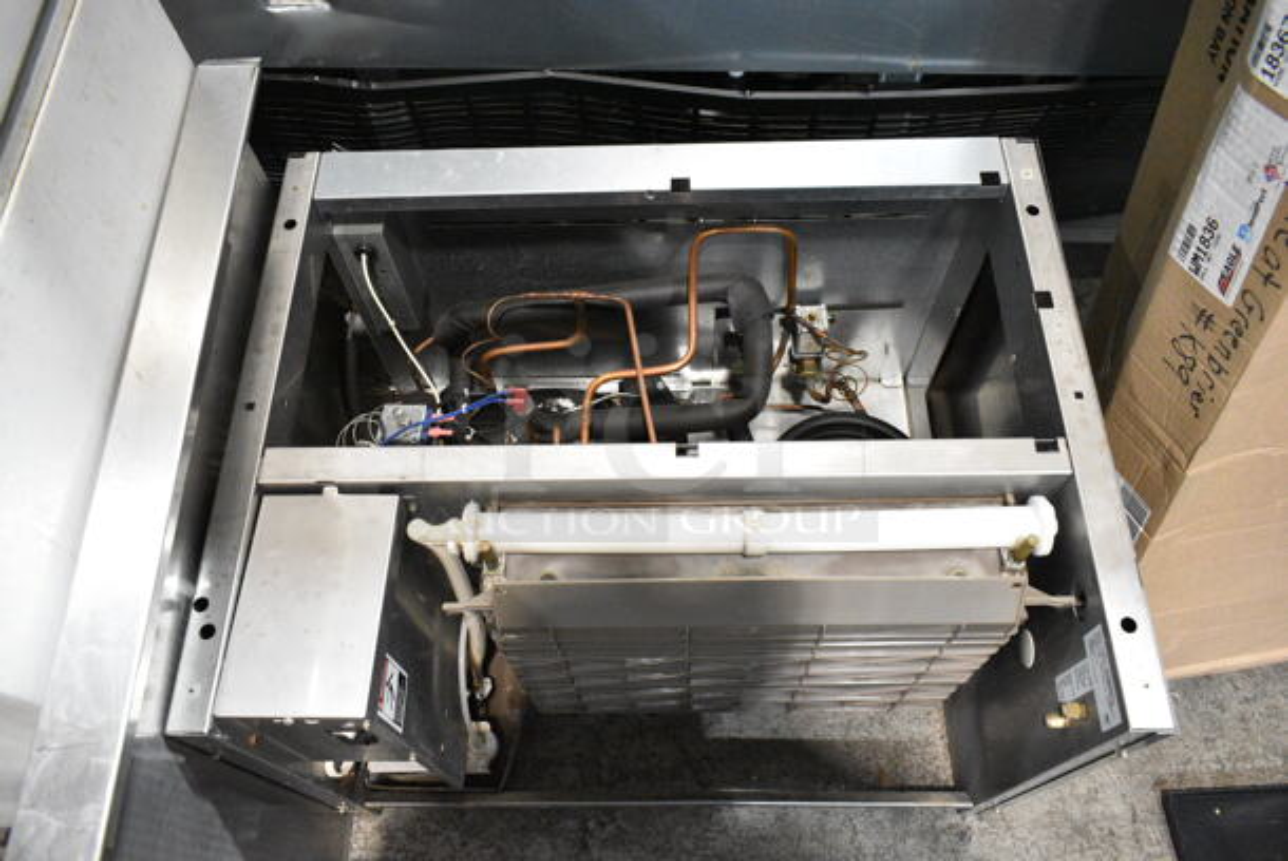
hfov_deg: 67.3
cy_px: 430
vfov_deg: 48.0
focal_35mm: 27
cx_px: 644
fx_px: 967
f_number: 5.6
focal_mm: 18
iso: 6400
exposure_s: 1/200
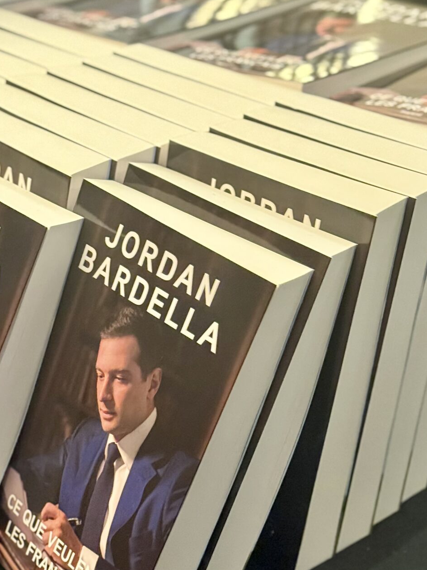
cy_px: 372
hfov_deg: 18.9
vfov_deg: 24.9
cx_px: 156
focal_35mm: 78
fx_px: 1283
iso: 1250
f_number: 1.78
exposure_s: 1/17
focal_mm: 6.76
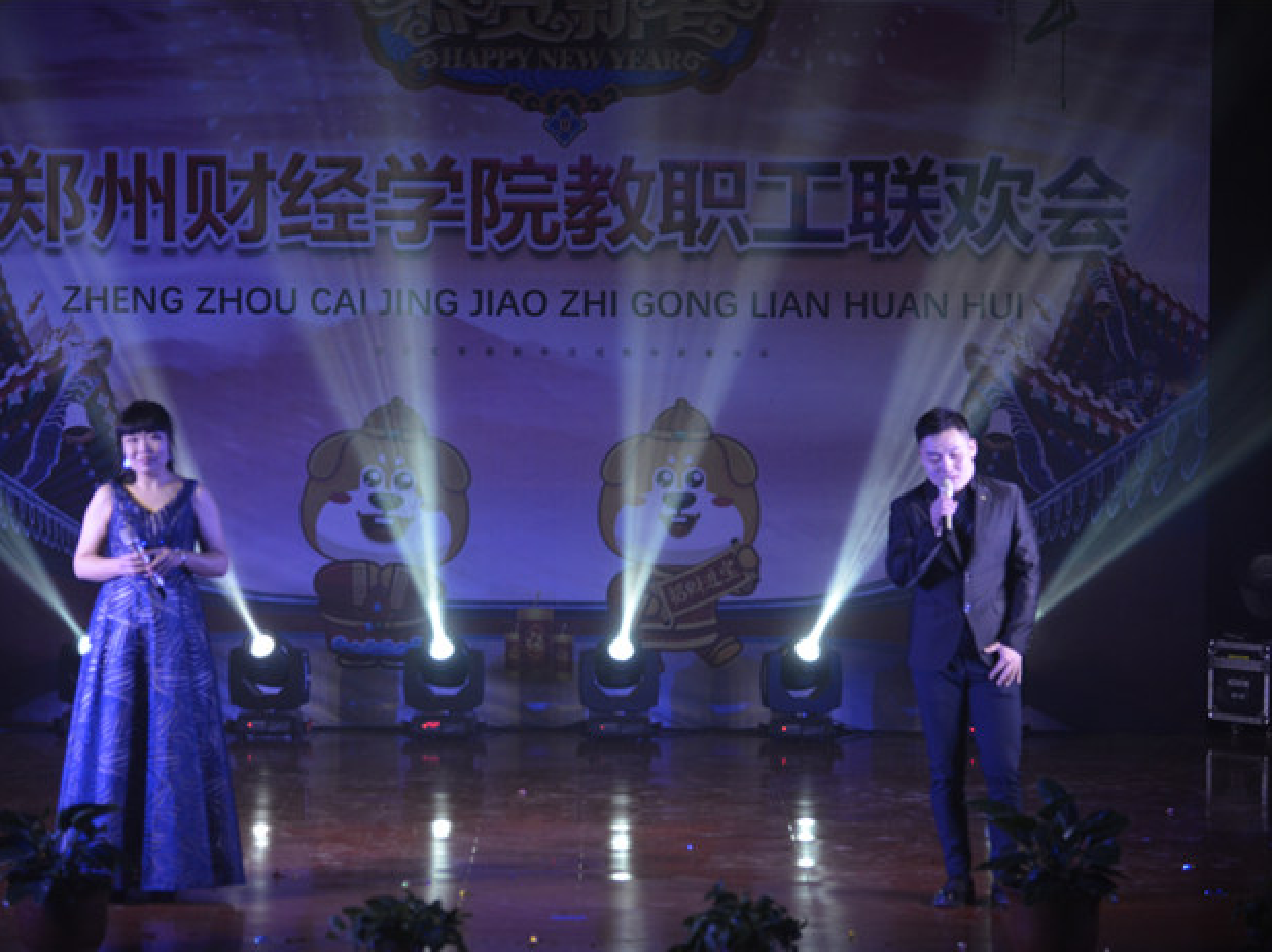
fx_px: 4004
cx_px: 568
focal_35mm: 109
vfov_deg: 13.6
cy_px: 478
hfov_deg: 18.0
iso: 2000
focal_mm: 100
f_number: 4
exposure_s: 1/640
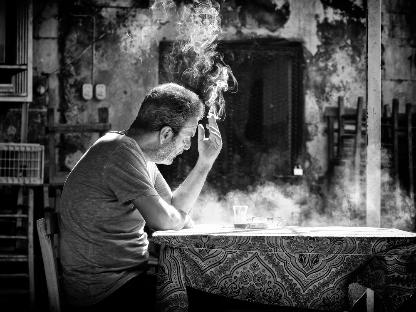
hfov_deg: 17.3
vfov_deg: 13.0
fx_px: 1370
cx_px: 208
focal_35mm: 114
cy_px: 156
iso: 200
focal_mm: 57
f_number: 3.5
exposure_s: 1/250
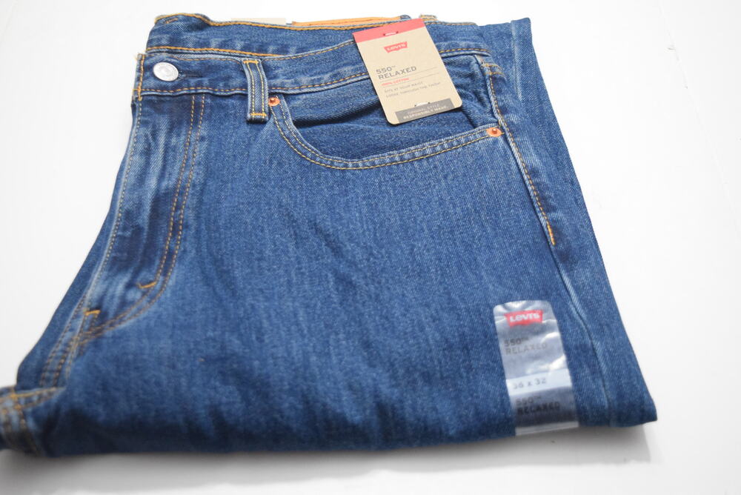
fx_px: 927
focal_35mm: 45
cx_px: 370
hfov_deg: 43.6
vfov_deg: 29.9
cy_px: 248
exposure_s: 1/40
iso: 3200
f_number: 4.2
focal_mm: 30
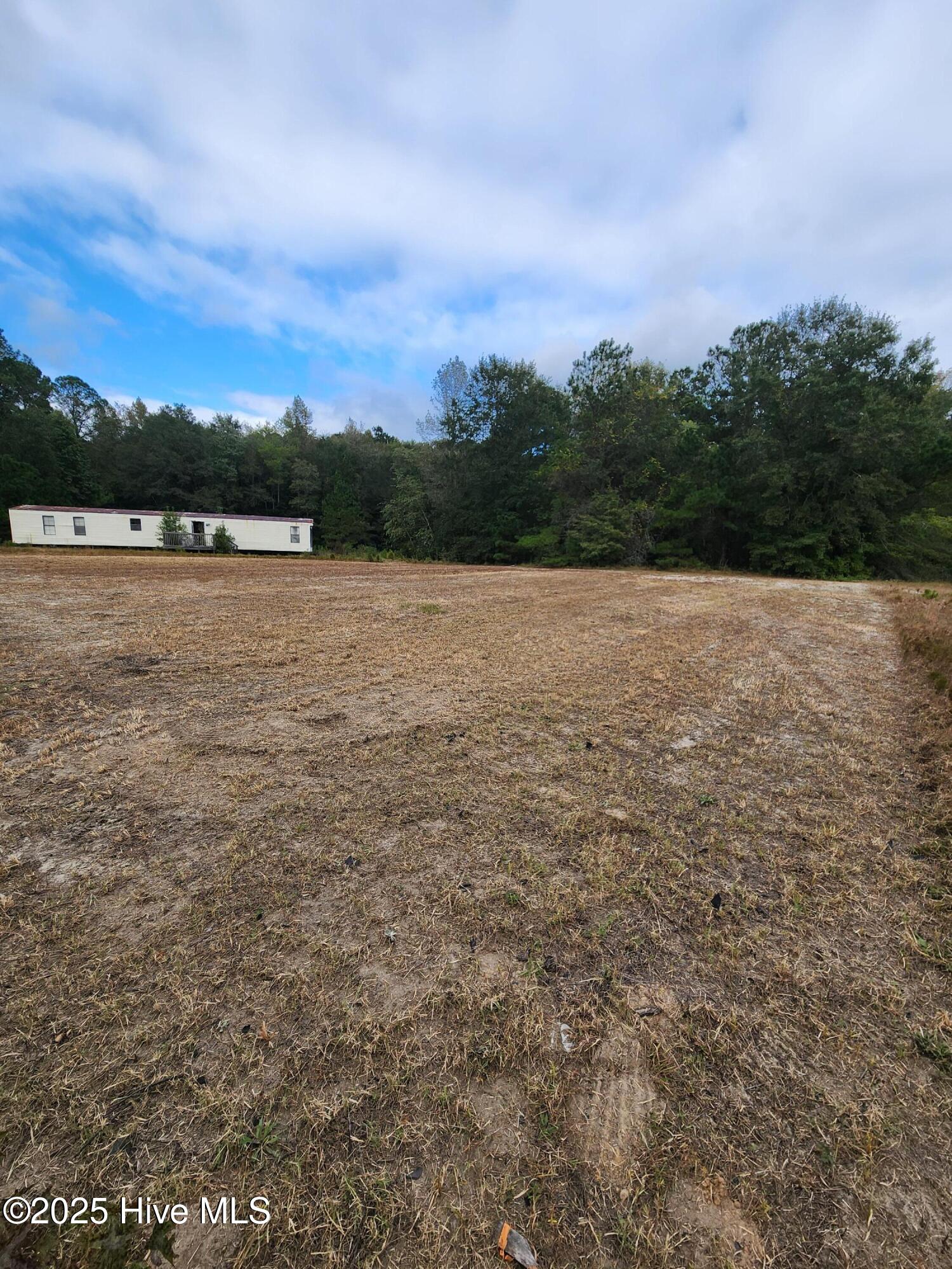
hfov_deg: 89.9
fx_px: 477
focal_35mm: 13
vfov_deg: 106.2
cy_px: 634
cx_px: 476
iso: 50
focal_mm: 2.2
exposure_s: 1/792
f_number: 2.2
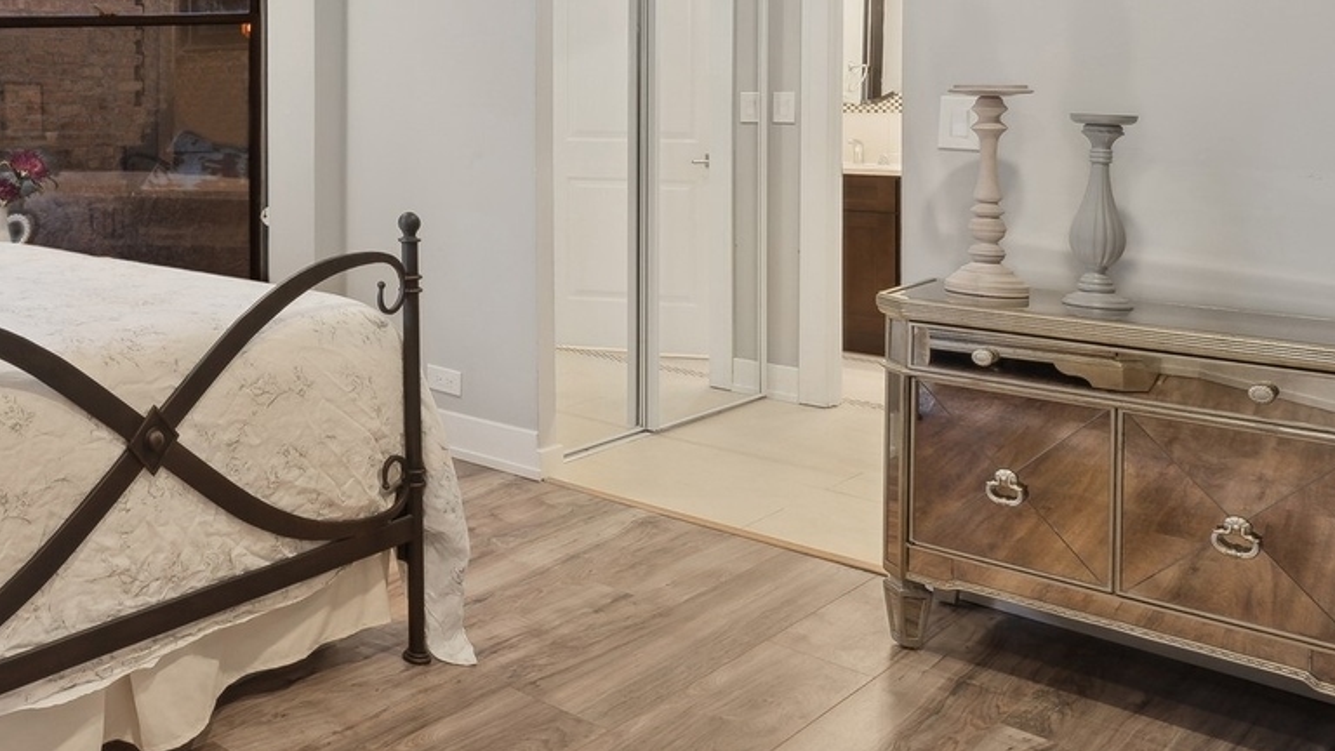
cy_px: 101
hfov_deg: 49.5
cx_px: -35
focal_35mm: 31
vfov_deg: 35.9
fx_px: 1097
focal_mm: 14
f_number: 9
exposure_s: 1/5
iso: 100
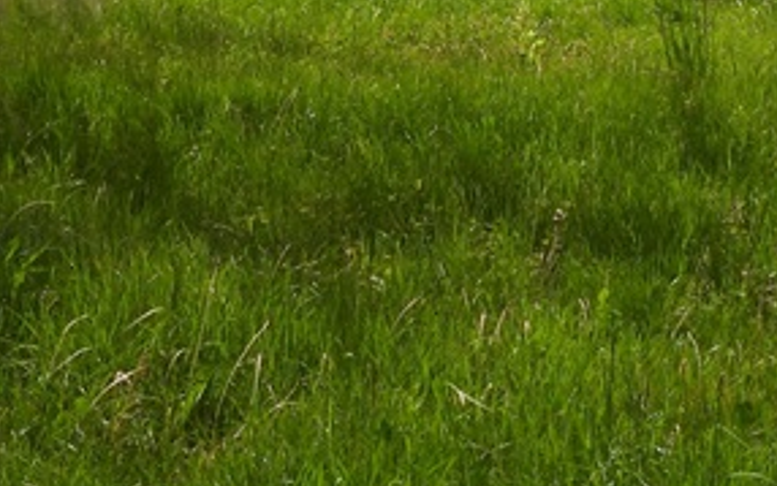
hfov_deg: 22.9
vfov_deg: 14.1
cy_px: -147
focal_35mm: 89
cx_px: 633
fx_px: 1885
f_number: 3.2
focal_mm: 5.4
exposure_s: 1/2000
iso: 100
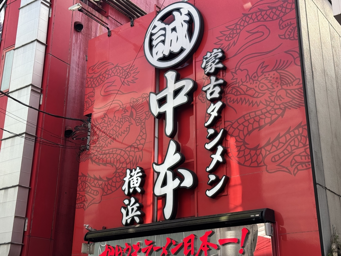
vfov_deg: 30.3
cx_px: 170
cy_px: 128
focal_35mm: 48
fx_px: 473
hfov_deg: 39.7
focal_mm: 6.76
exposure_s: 1/802
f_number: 1.78
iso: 64
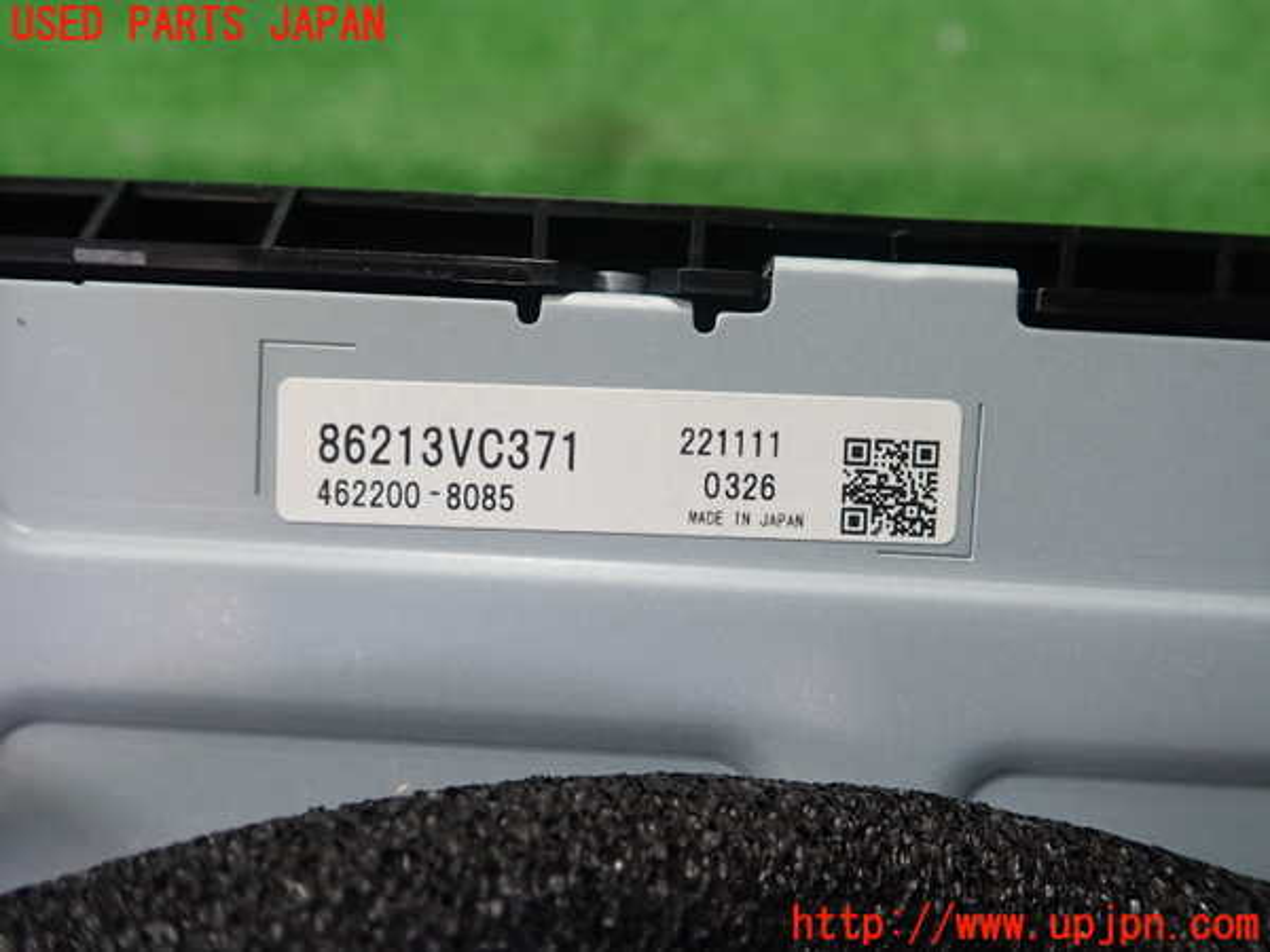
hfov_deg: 60.0
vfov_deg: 46.8
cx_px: 635
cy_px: 476
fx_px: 1101
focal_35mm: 30
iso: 200
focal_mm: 5.5
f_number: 2.3
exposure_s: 1/125
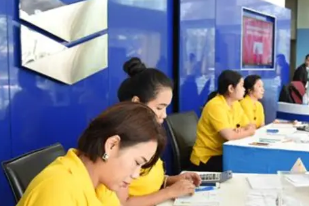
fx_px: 455
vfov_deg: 25.5
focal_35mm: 53
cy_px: 110
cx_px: 233
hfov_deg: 36.6
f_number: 3.5
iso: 1600
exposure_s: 1/160
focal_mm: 31
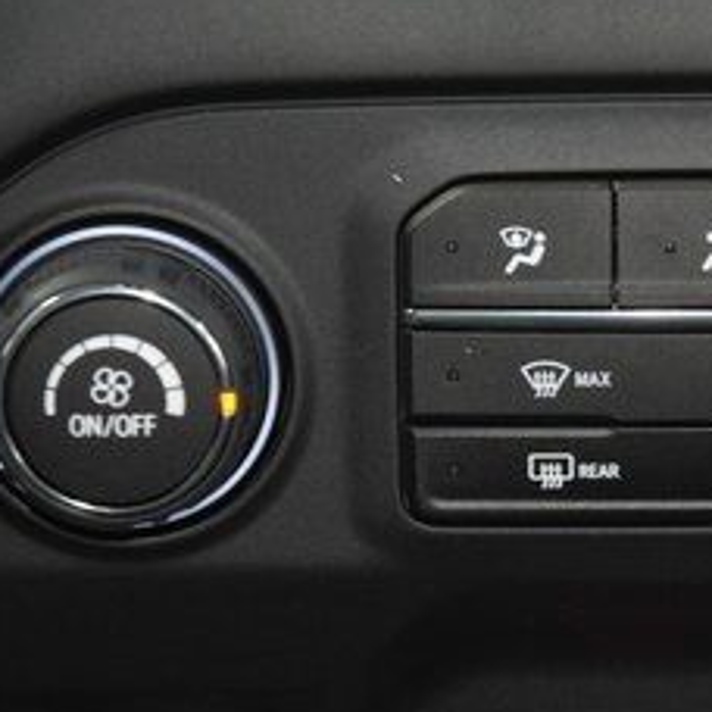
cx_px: 734
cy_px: 301
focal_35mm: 251
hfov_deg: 6.9
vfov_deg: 7.0
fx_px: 5841
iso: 2200
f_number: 4.5
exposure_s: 1/25
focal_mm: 70
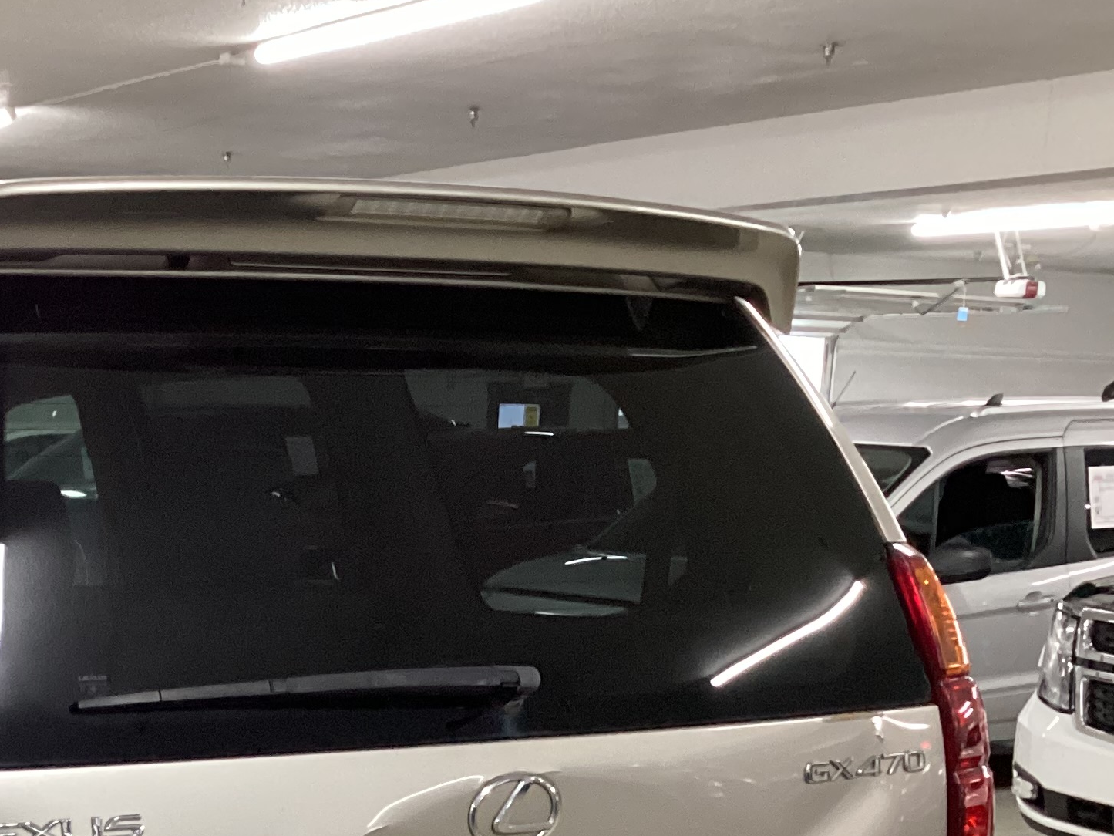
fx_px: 2253
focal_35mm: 70
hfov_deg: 26.5
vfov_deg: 20.2
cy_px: 890
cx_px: 35
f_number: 2.4
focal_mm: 3.3
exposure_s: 1/60
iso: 400
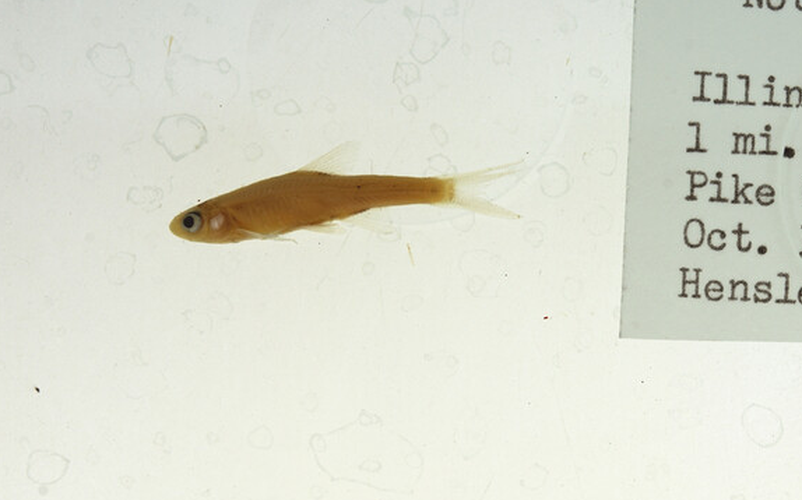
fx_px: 2796
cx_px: 676
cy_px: 343
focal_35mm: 128
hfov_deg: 16.2
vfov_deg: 10.2
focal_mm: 60
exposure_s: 1/200
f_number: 10
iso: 100
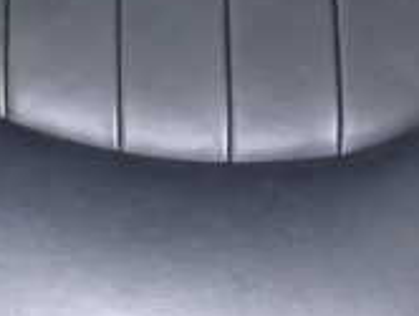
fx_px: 1576
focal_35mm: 130
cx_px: 141
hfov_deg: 15.1
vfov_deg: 11.3
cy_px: -13
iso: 400
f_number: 2.5
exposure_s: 1/40
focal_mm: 6.37
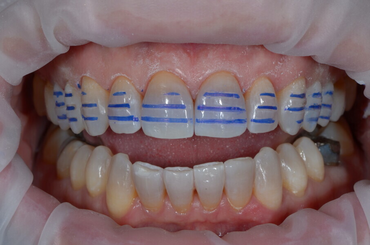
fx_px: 1615
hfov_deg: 13.1
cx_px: 185
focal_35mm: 158
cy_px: 122
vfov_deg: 8.7
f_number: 29
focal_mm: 105
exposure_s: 1/125
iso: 160
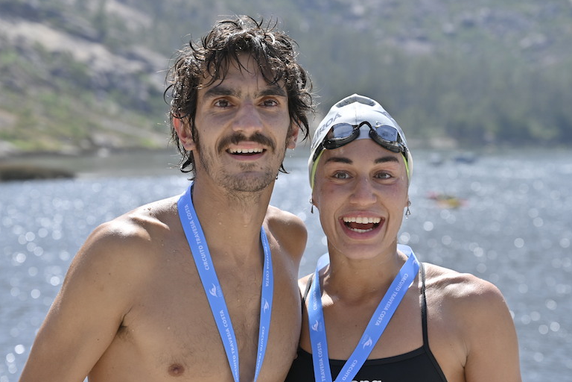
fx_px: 1303
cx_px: 302
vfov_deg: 16.6
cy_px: 210
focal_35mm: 82
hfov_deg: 24.8
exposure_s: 1/800
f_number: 5
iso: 100
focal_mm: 70
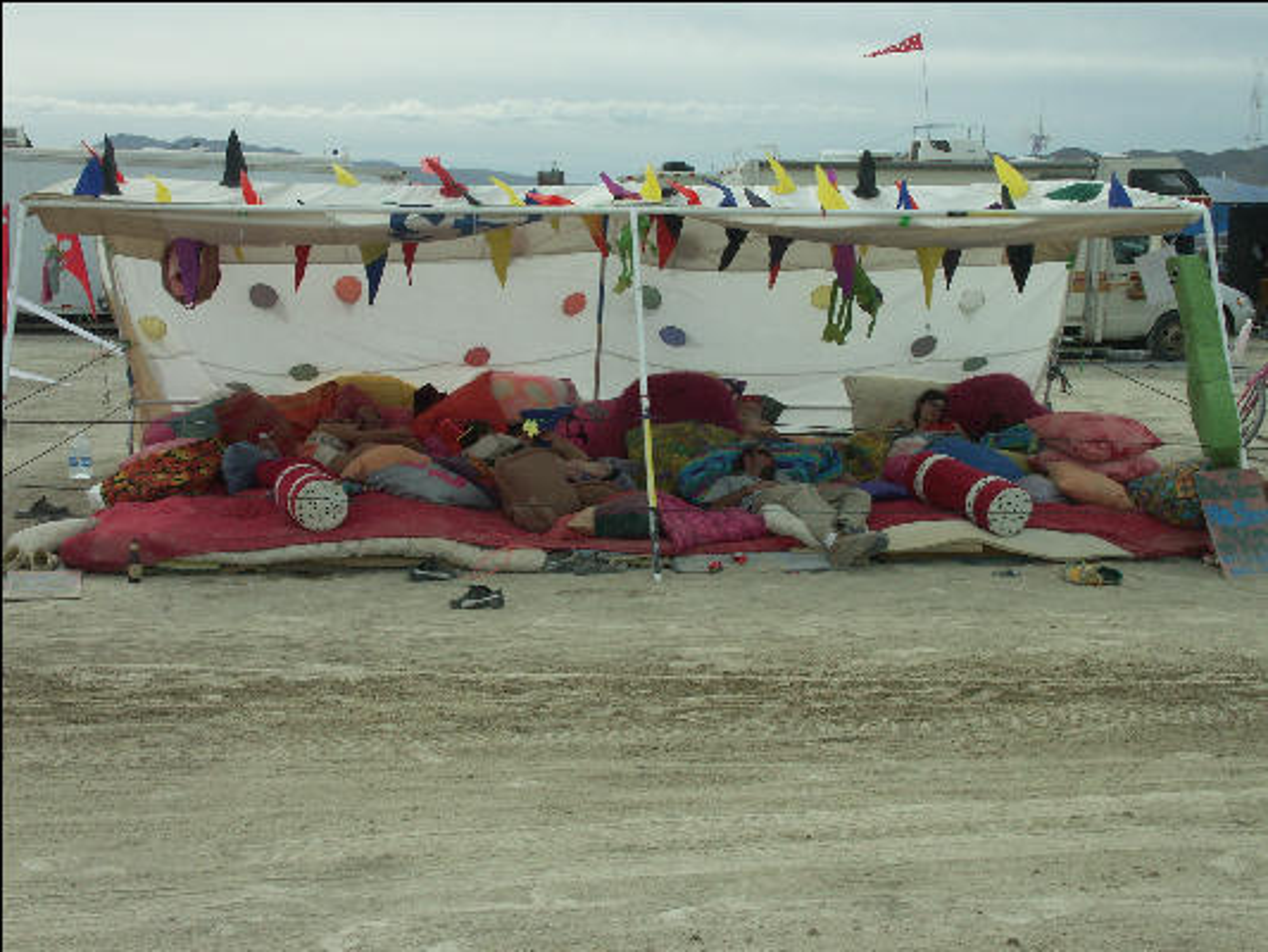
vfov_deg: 30.9
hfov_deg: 40.4
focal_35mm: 47
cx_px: 634
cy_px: 476
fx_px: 1722
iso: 100
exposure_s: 1/500
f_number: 9
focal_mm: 12.21
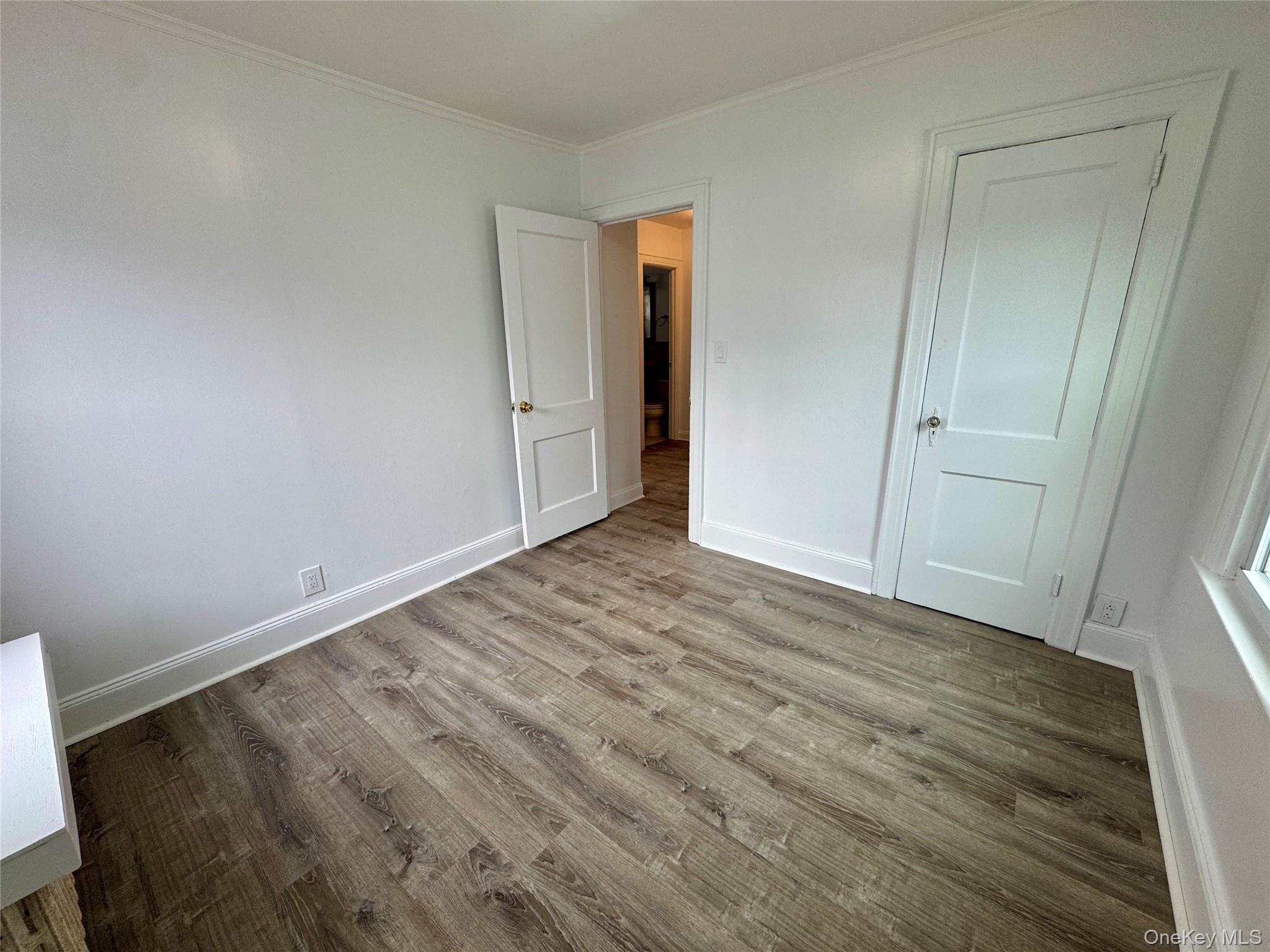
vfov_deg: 85.7
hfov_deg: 102.1
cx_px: 635
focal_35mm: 14
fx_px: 514
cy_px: 476
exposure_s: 1/120
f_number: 2.2
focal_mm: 2.22
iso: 80
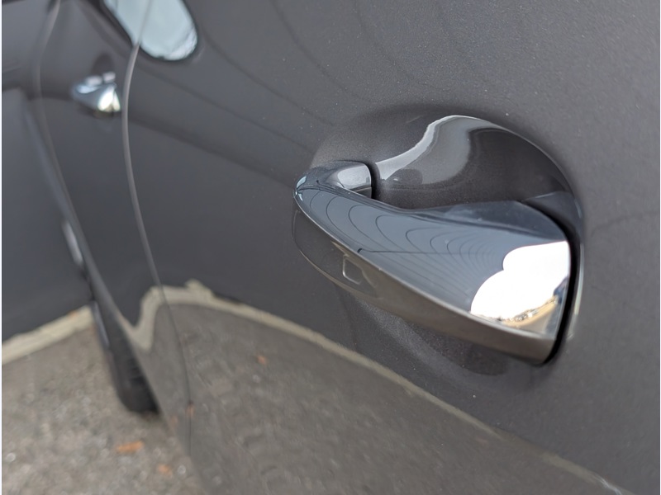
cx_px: 330
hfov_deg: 38.9
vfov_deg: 29.7
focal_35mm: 49
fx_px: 936
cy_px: 248
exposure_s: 1/1311
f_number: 1.68
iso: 311
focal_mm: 6.9
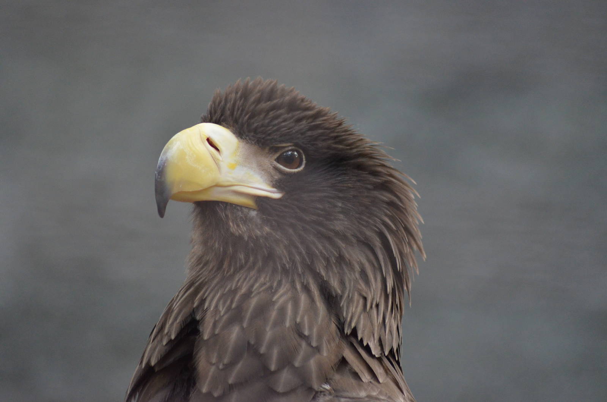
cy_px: 201
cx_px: 304
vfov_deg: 4.1
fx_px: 5553
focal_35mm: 330
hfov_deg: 6.3
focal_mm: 220
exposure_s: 1/500
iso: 2500
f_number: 4.8
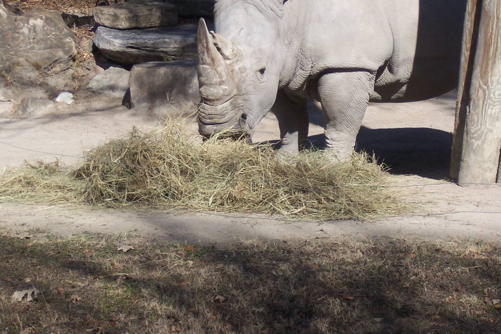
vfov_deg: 7.5
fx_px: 2560
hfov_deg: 11.2
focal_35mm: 184
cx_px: 250
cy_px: 86
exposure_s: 1/750
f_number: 4.8
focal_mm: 22
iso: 80
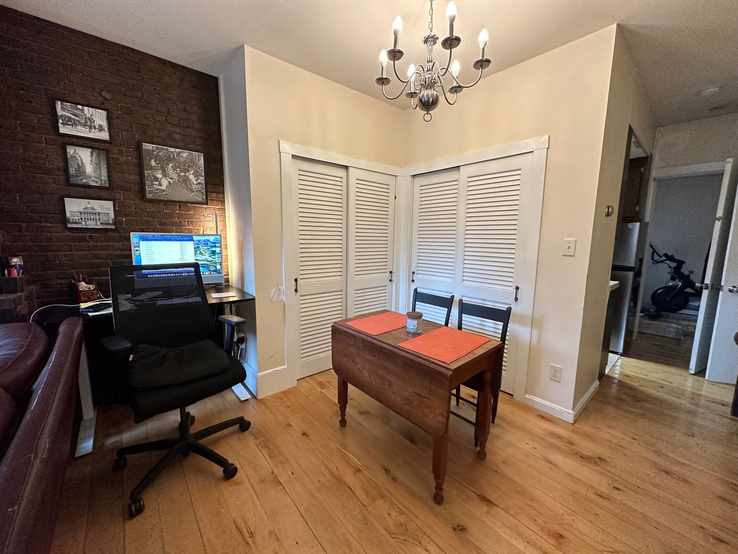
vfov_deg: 85.7
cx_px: 369
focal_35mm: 14
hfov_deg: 102.1
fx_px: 298
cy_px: 277
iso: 320
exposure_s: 1/88
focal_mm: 2.22
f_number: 2.2
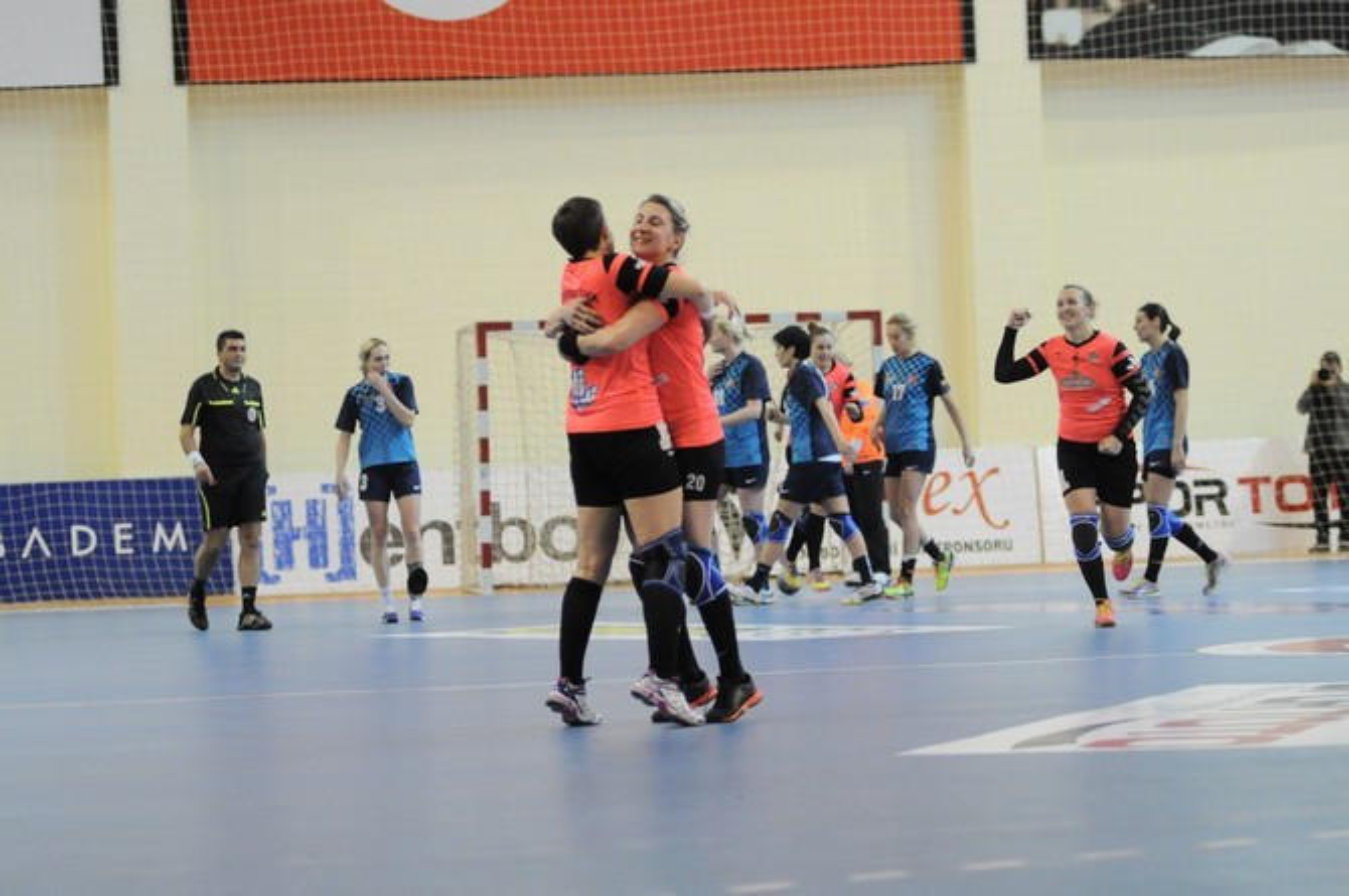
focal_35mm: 150
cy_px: 448
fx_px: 5614
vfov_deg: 9.1
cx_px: 674
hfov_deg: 13.7
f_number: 2.8
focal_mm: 100
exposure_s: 1/400
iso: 2000
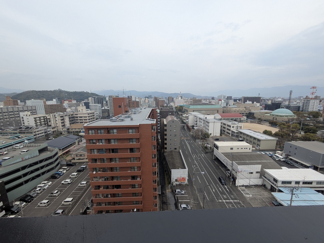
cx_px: 162
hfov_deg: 102.1
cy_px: 122
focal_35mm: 14
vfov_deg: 85.7
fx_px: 131
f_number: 2.2
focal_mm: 1.83
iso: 49
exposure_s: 1/925
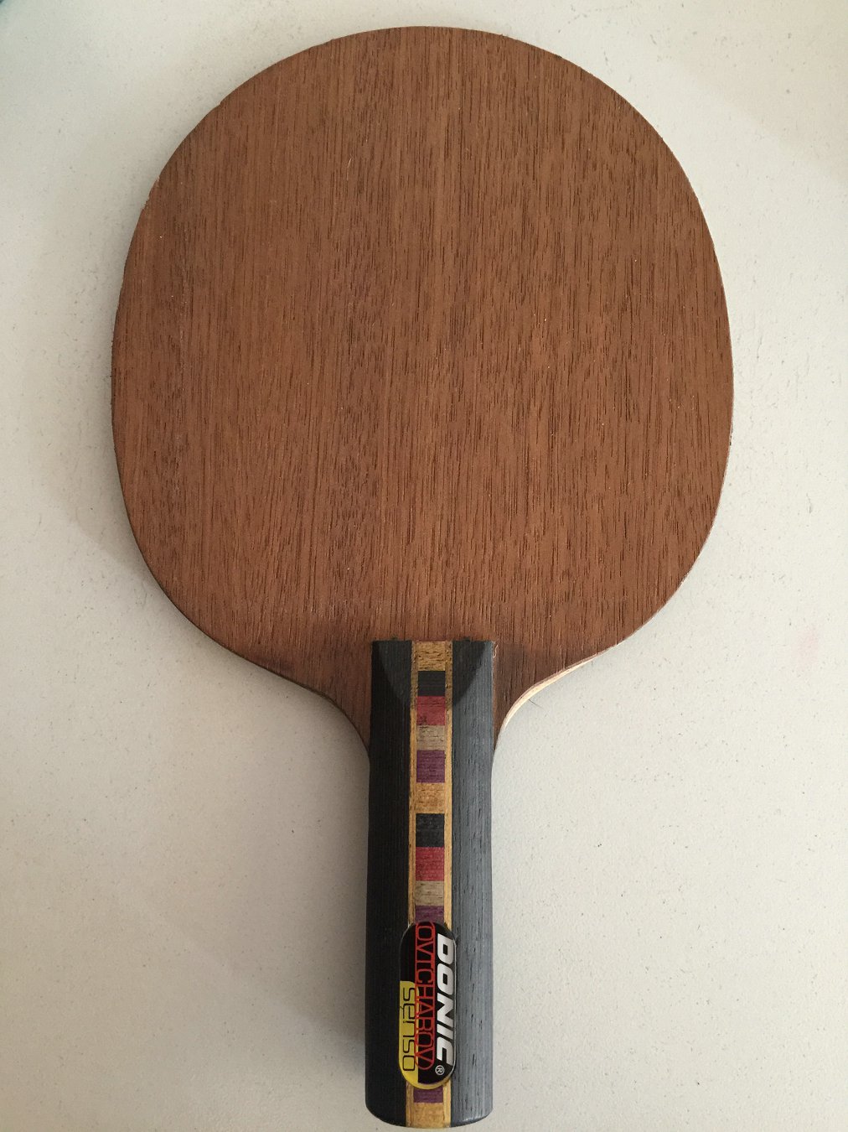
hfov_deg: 48.2
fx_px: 948
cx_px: 424
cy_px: 566
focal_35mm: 29
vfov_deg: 61.7
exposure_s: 1/15
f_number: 2.2
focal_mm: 4.15
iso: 100
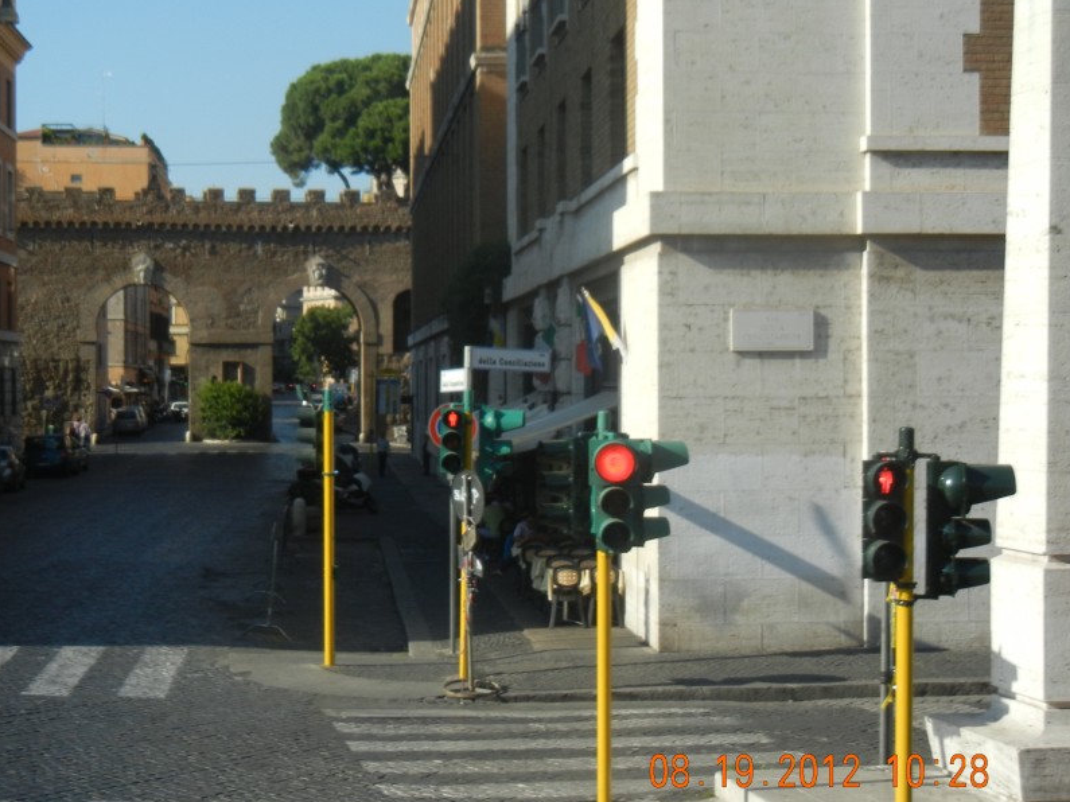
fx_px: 2071
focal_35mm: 67
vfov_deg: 21.9
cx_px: 384
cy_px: 362
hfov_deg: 28.8
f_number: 7.8
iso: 160
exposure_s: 1/265
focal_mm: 9.3
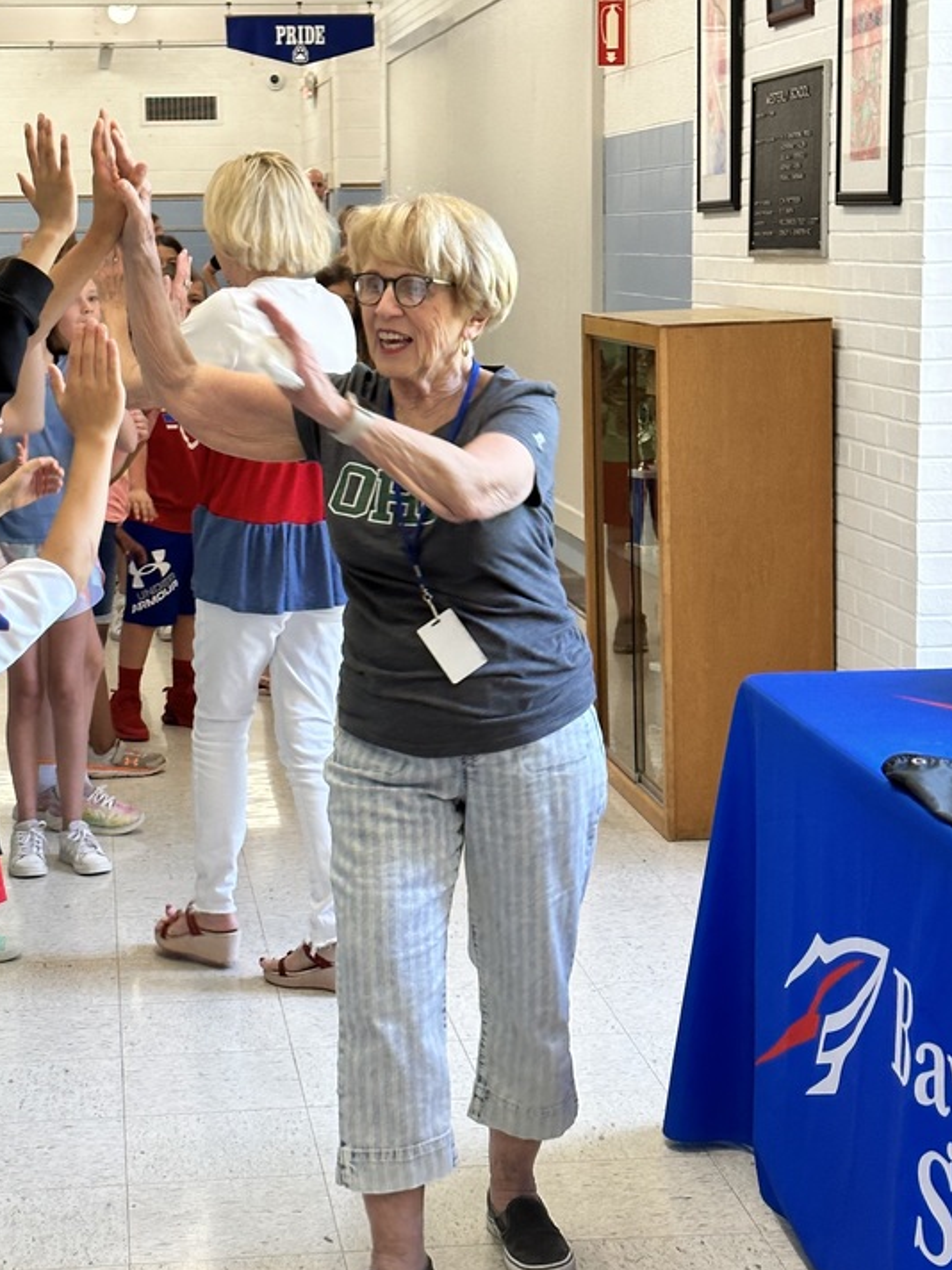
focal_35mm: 69
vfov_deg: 28.1
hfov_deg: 21.2
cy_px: 567
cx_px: 294
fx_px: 2530
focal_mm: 6.86
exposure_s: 1/60
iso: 100
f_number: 1.78
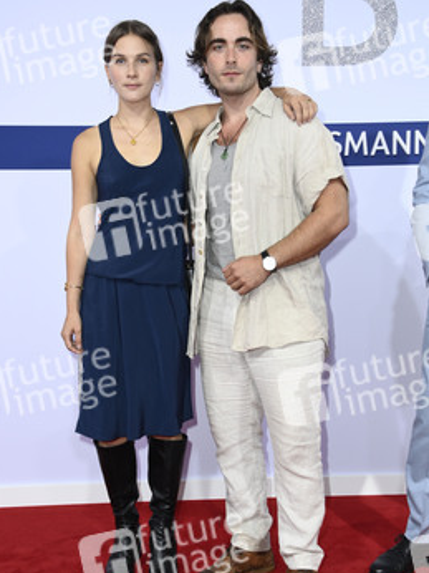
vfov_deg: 38.2
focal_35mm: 50
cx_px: 212
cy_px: 305
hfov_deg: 29.1
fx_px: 827
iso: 800
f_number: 5.6
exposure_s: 1/200
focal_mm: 45
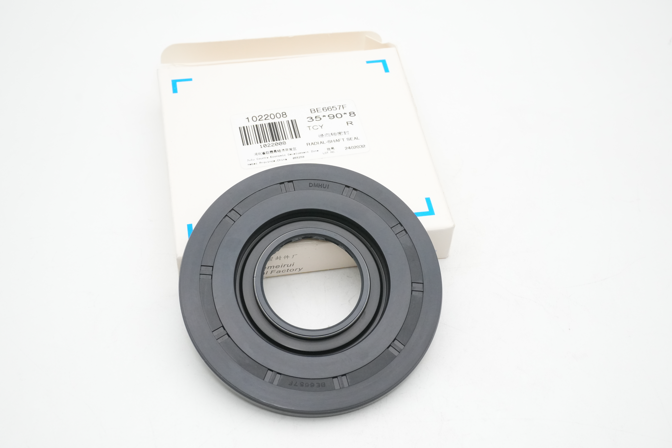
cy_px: 224
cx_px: 336
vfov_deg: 28.1
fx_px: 896
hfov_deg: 41.1
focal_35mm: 48
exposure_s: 1/160
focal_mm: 32
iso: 2500
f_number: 11
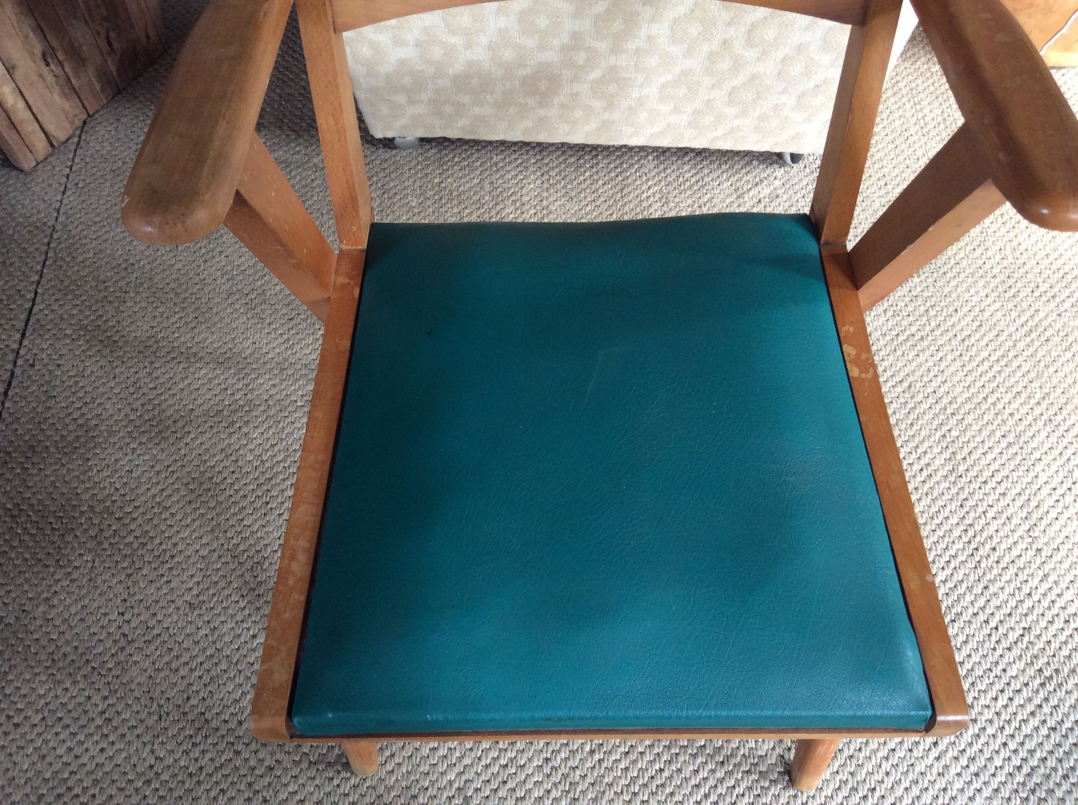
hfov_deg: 56.9
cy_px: 402
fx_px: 995
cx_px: 539
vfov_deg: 44.1
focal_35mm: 32
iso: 80
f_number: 2.4
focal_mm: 3.3
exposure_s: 1/25
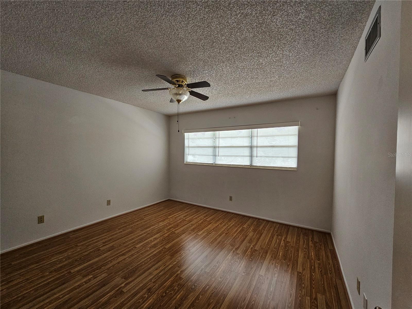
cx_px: 206
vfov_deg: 89.9
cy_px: 154
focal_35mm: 13
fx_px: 155
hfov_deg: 106.2
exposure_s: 1/77.4
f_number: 2.2
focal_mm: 2.2
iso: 160
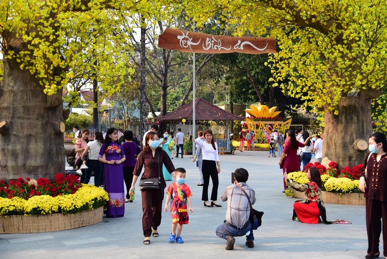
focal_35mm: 52
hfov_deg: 38.2
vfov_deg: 26.0
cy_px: 130
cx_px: 194
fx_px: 559
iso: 200
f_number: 4
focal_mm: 52
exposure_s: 1/400
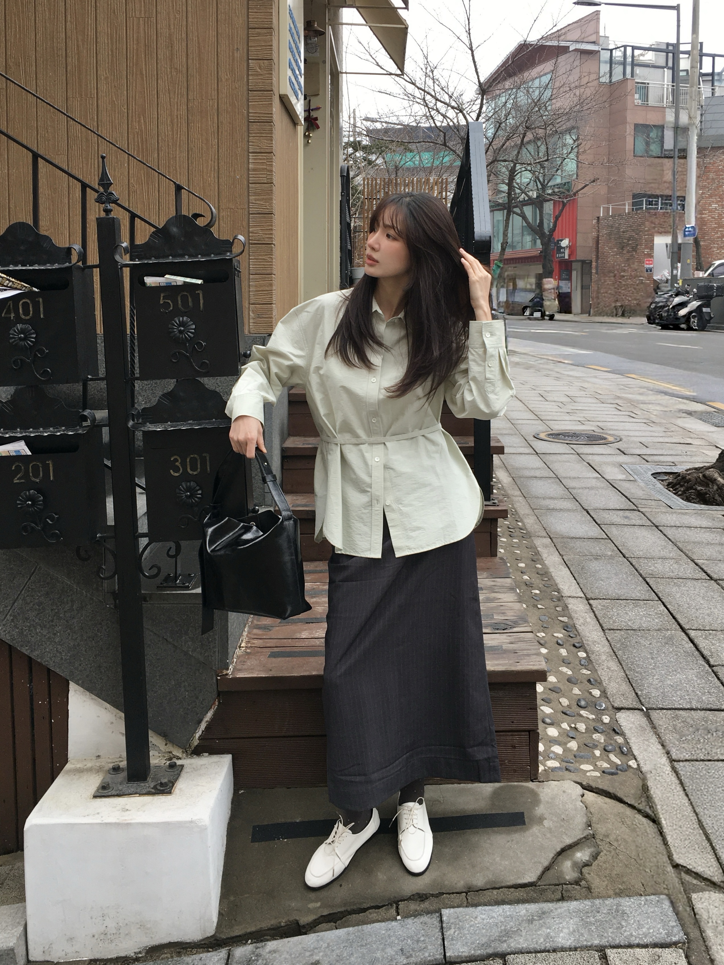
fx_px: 809
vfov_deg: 61.7
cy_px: 482
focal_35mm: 29
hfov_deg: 48.2
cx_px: 362
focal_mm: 4.15
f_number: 2.2
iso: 25
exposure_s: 1/120
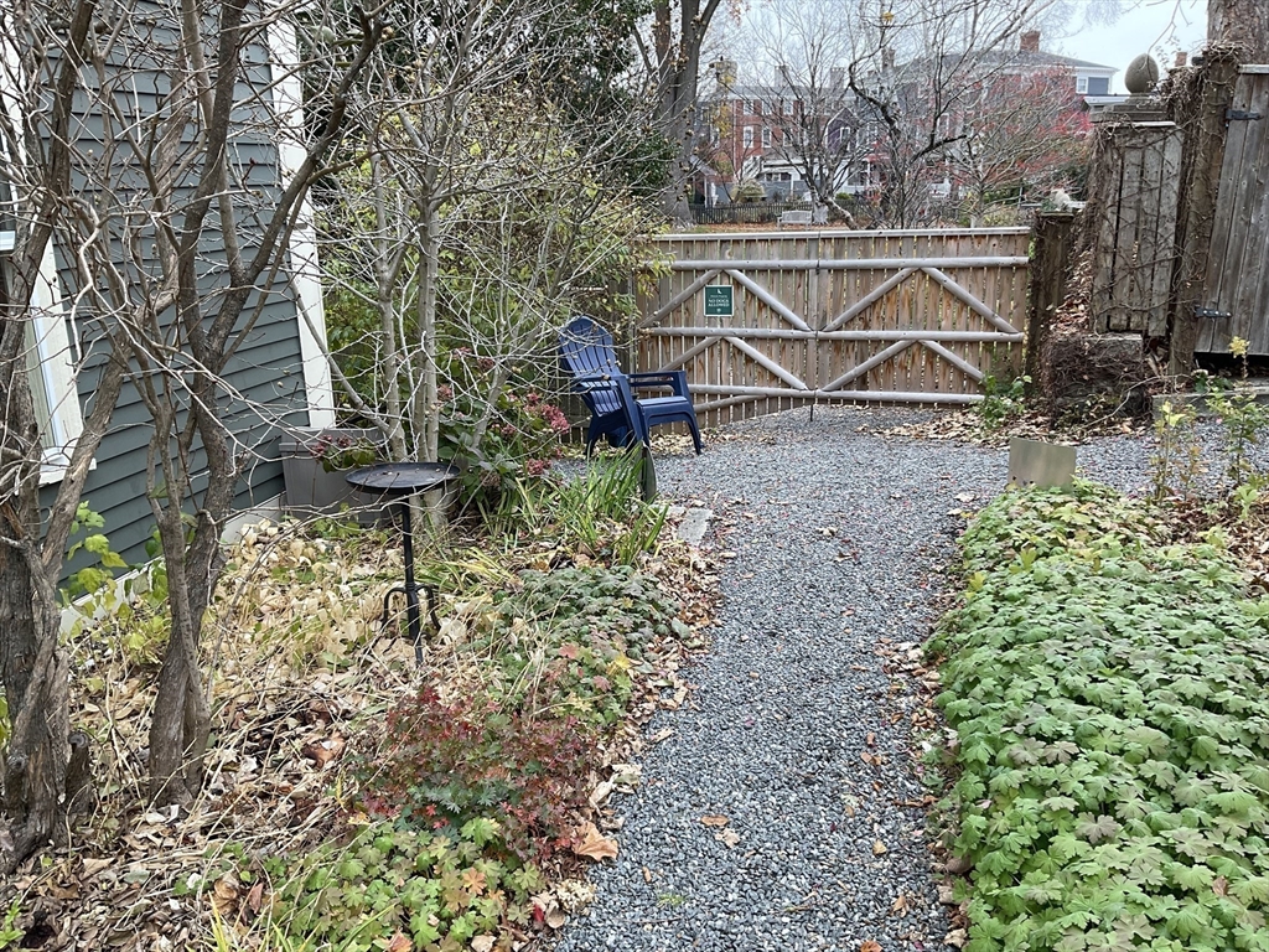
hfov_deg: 61.7
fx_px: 1063
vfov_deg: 48.2
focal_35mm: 29
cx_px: 634
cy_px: 476
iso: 25
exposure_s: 1/122
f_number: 1.8
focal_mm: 3
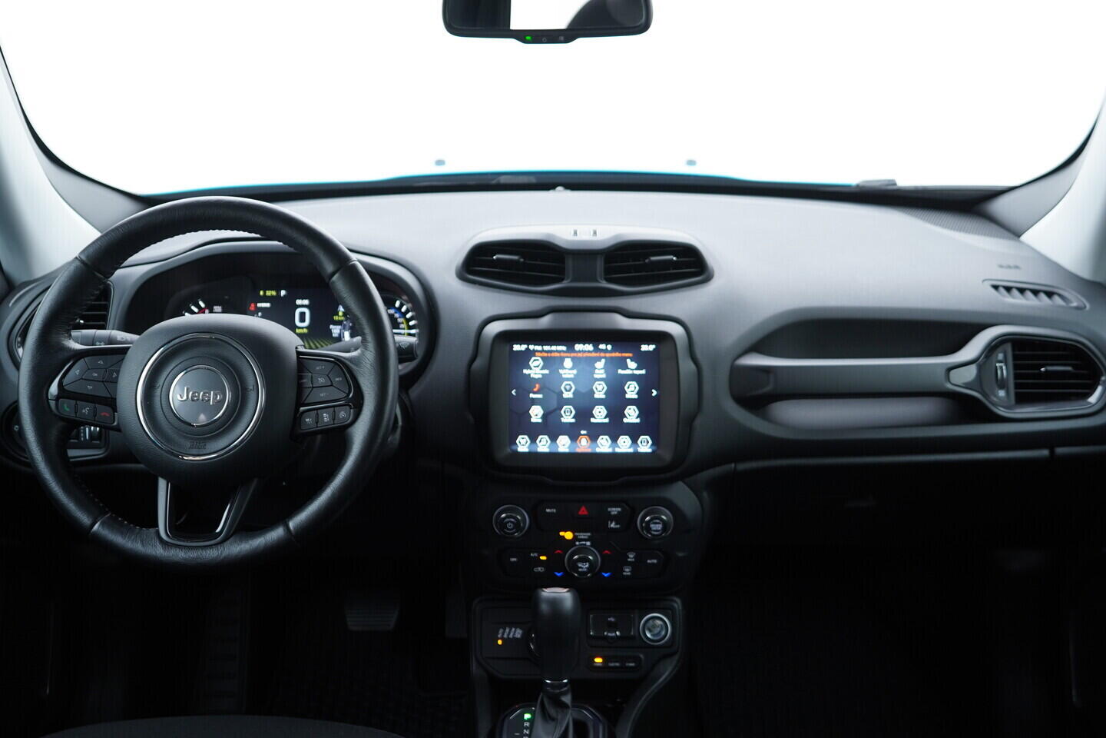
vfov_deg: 36.9
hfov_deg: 53.1
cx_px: 553
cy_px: 369
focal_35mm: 36
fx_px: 1106
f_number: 2.8
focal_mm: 24
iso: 200
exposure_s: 1/40
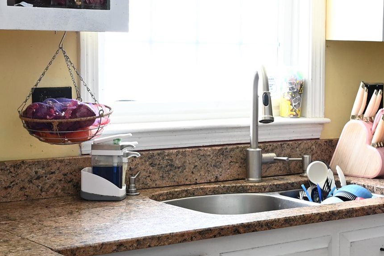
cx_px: 343
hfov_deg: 23.1
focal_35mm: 86
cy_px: 150
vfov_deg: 15.9
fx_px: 917
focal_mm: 24
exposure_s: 1/50
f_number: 4
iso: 640
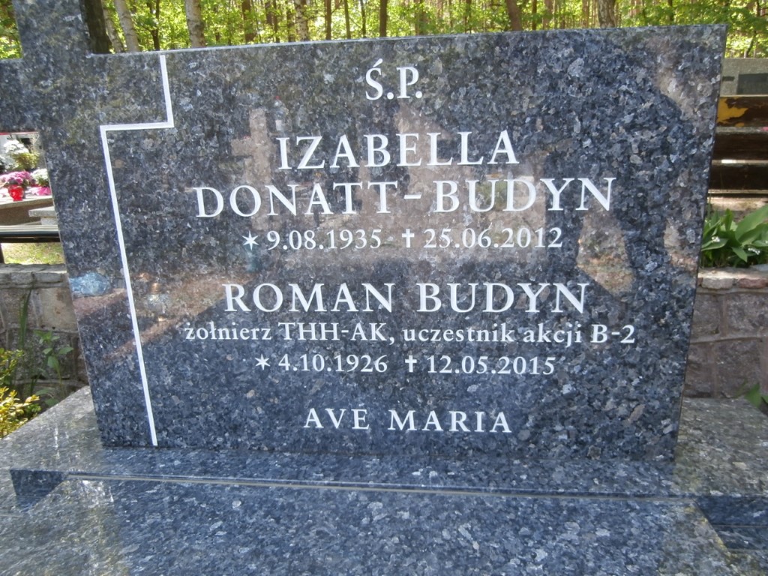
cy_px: 288
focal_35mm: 24
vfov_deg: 56.8
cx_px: 384
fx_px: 532
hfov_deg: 71.6
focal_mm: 4.2
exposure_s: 1/60
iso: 100
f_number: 3
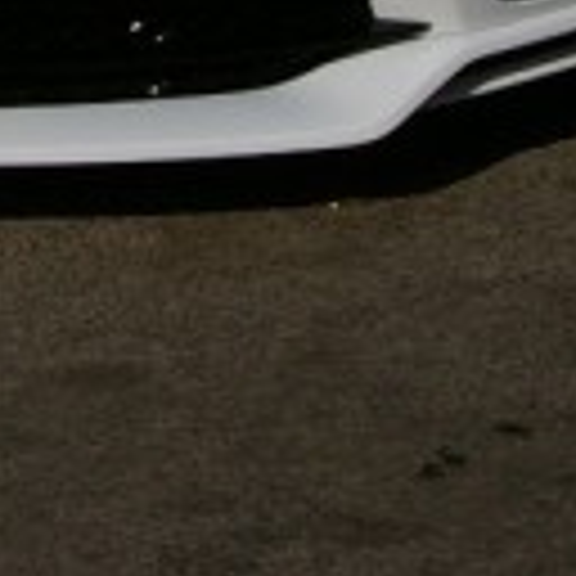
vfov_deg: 6.5
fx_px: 4945
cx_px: -342
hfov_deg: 6.6
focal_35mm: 263
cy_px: -587
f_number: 13
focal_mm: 33
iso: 200
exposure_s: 1/500
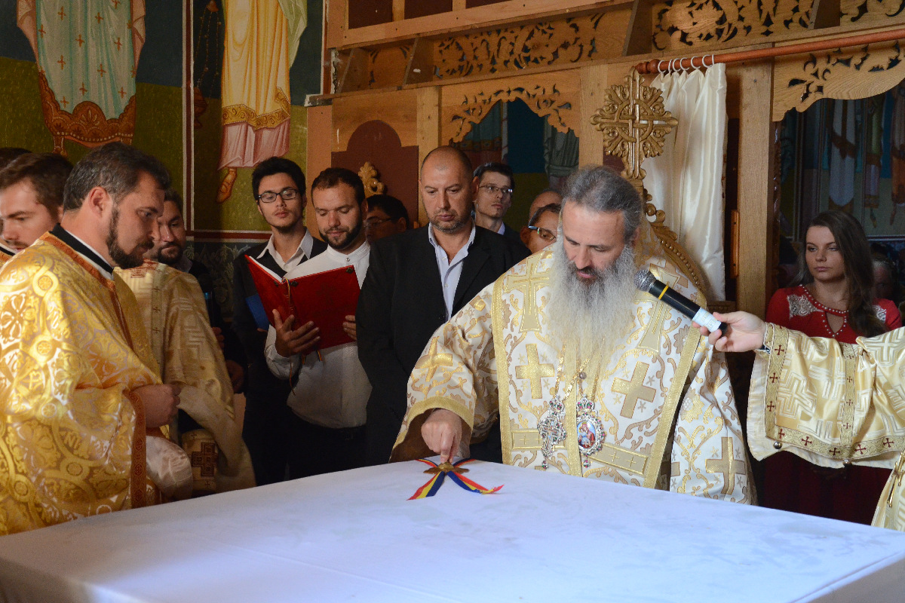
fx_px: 1207
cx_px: 452
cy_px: 302
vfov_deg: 28.1
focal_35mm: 48
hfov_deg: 41.1
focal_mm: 32
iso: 2500
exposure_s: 1/100
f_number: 4.5
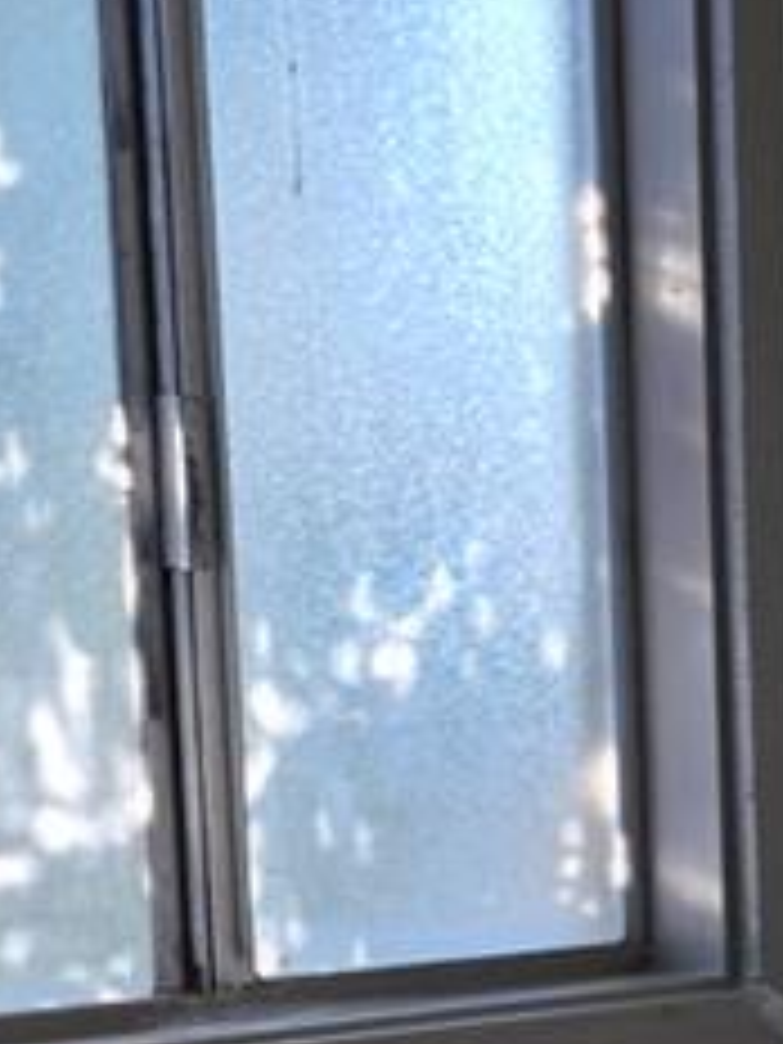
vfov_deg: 12.6
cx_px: 1717
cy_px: 1539
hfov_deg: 9.2
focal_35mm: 149
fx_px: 4494
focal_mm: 6.3
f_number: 1.7
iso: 50
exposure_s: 1/120
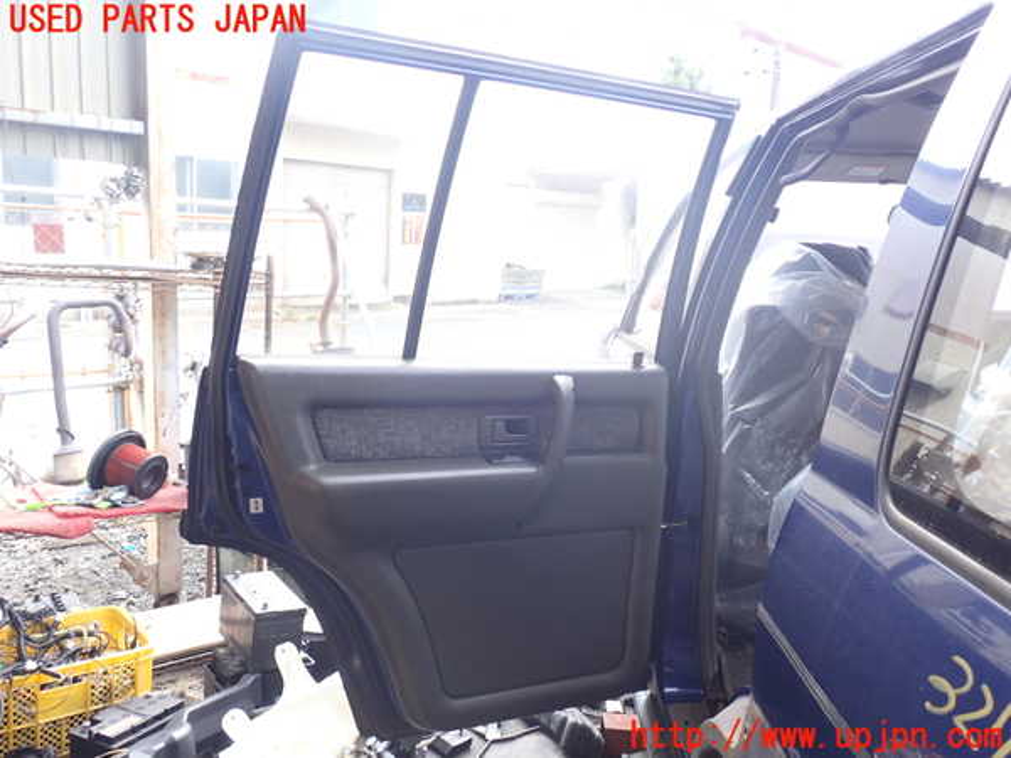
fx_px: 876
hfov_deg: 60.0
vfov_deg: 46.8
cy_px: 379
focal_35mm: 30
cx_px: 506
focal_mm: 5.4
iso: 100
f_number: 3.2
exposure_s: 1/60
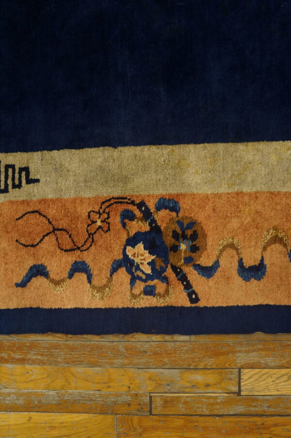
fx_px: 365
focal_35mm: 30
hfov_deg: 43.5
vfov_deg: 62.0
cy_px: 219
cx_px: 146
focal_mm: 20
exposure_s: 1/60
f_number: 4
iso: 1000
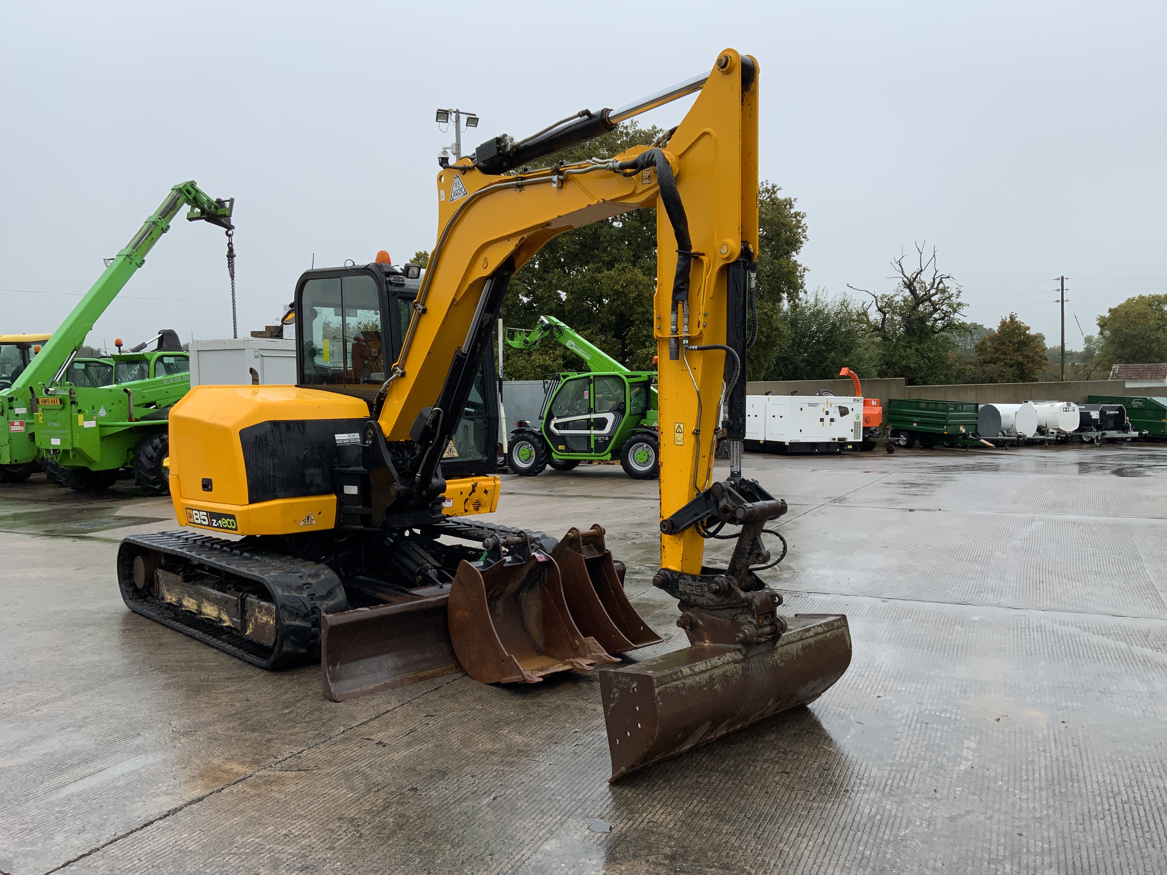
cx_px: 600
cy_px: 441
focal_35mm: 30
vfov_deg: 46.8
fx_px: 1011
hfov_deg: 60.0
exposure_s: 1/469
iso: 16
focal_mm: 3
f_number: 1.8
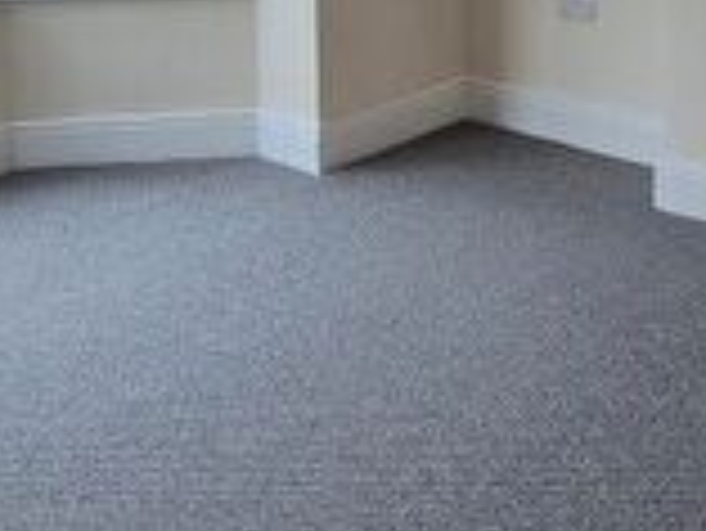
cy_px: -47
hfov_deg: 32.4
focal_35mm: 58
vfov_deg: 23.7
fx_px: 1184
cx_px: 558
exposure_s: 1/50
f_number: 2.2
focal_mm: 1.74
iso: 80
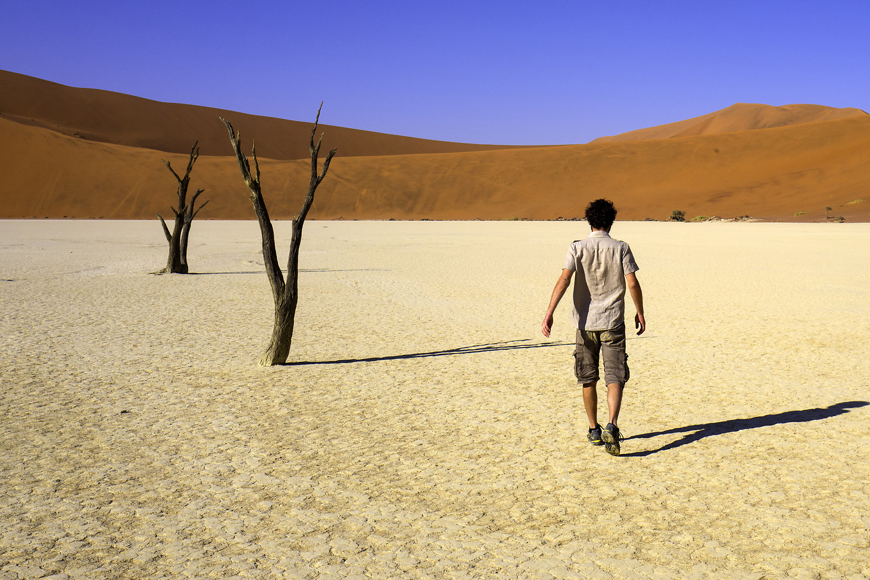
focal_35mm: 46
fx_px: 1112
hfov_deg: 41.7
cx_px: 632
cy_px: 149
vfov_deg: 28.8
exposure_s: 1/400
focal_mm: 28
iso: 100
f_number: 11
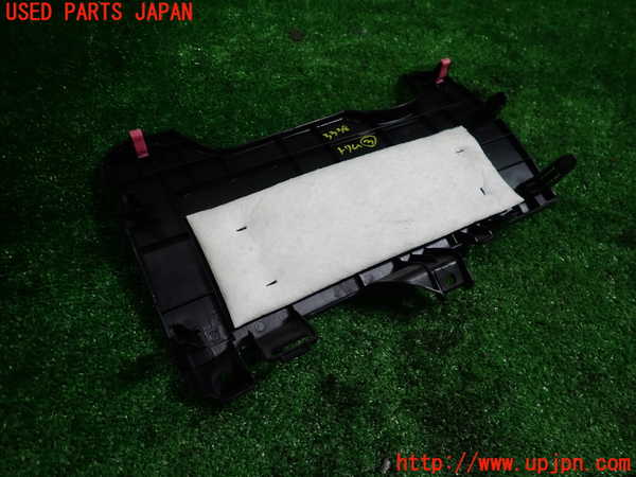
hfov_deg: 69.4
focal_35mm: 25
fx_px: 459
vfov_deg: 54.9
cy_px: 238
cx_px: 318
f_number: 2
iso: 100
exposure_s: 1/60
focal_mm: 4.5
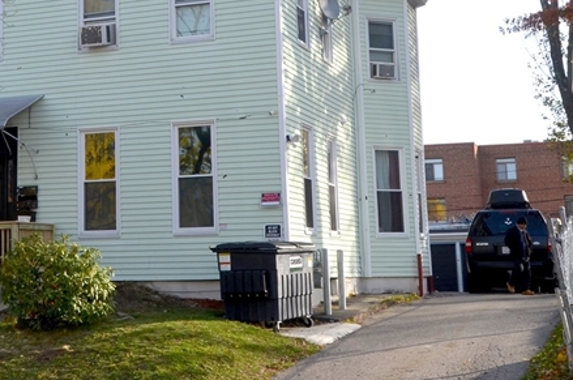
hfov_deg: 28.3
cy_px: 37
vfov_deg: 19.0
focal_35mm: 70
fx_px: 1112
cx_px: 115
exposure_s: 1/250
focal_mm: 20
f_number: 8
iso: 125
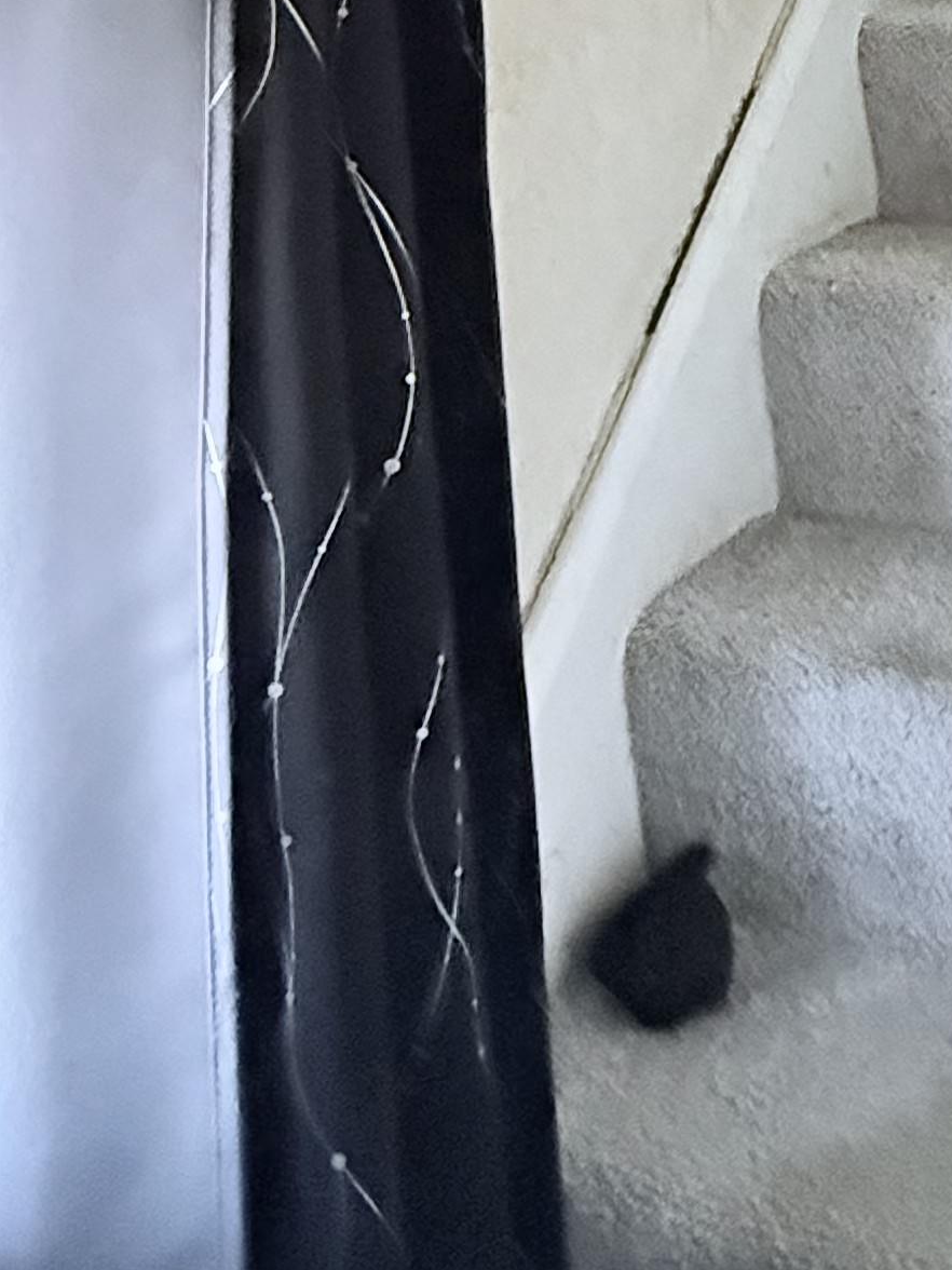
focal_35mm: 48
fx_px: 1760
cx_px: 1061
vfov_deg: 33.6
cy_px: -180
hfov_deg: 27.5
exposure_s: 1/60
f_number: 2.2
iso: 1000
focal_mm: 2.22
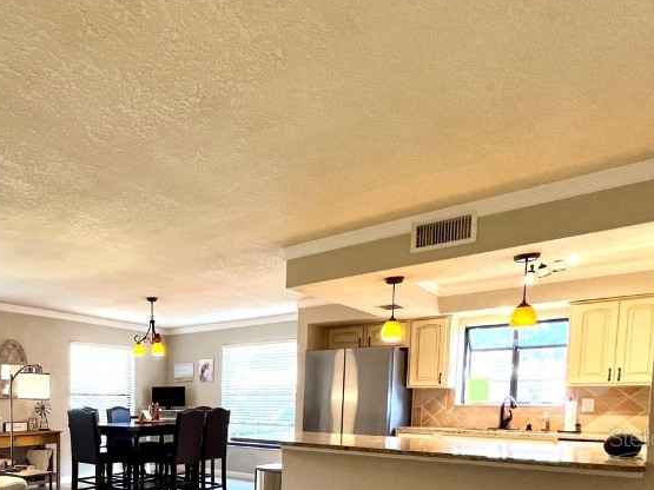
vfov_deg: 50.6
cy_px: 437
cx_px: 118
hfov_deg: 64.4
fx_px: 453
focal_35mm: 24
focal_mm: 1.57
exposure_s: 1/60
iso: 160
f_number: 1.8
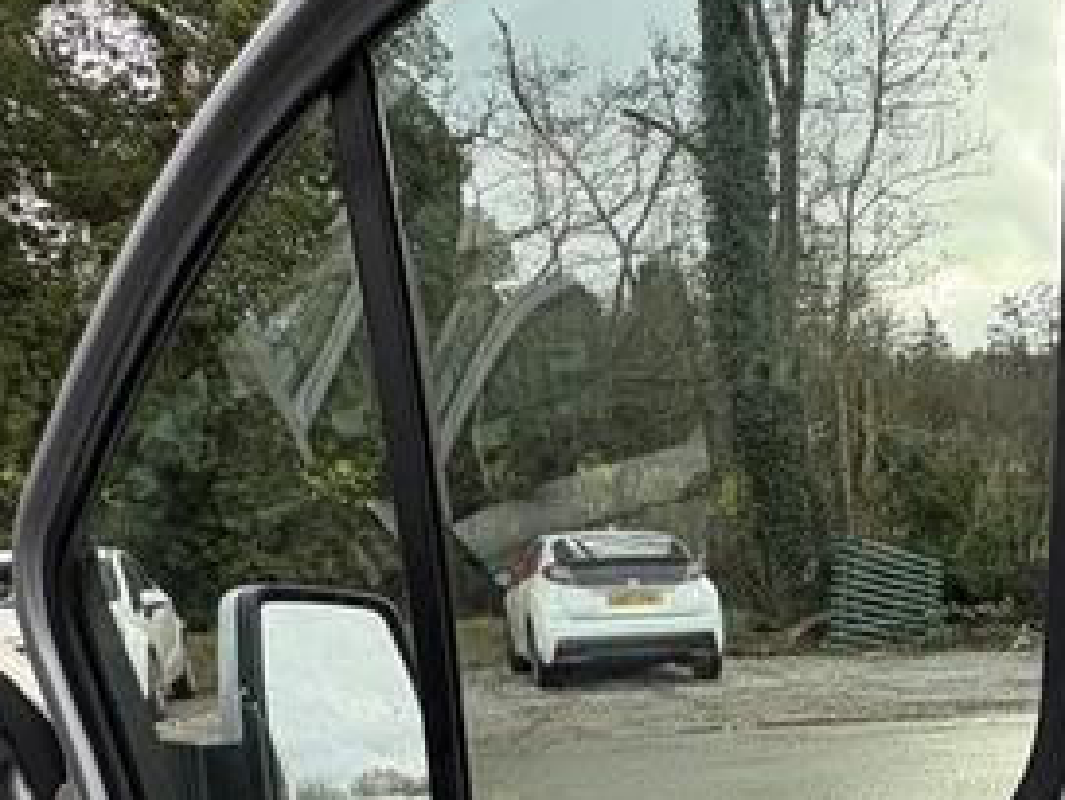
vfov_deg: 27.5
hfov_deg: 38.8
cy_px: 972
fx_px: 1416
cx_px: 925
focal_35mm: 46
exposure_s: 1/99
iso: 40
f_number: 2.2
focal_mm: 2.22
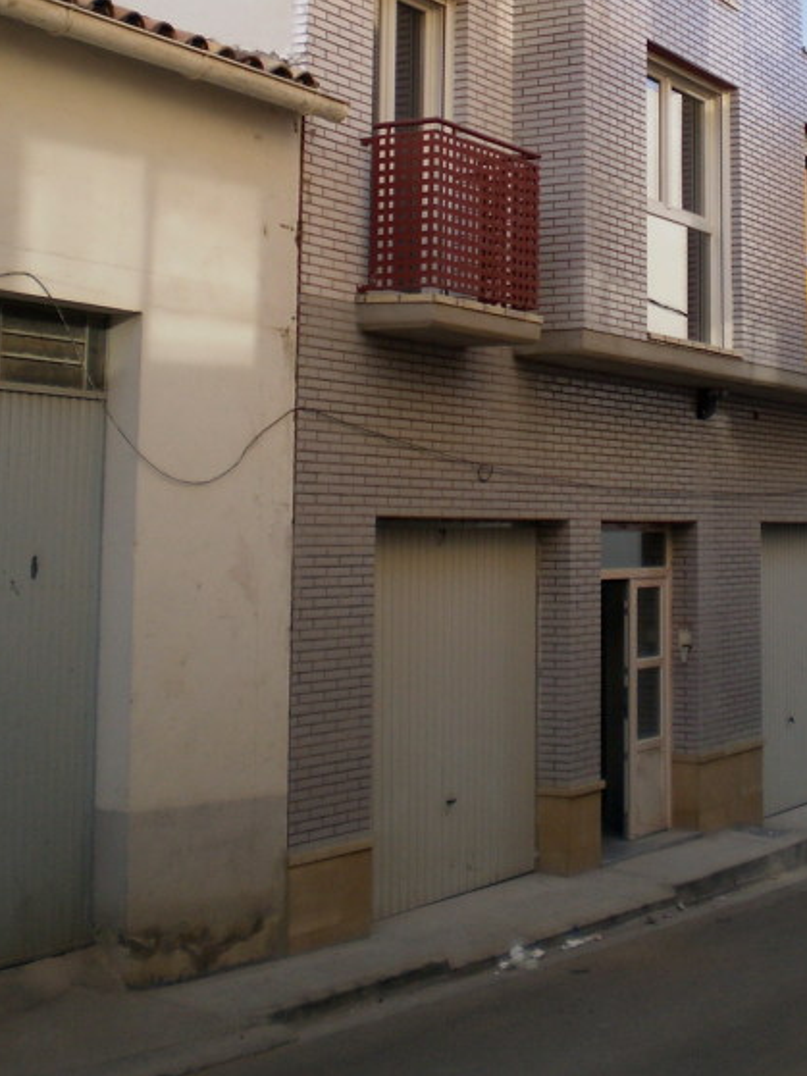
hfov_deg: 25.0
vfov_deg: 32.4
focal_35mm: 58
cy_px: 235
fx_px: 1804
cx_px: 583
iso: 64
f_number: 3.1
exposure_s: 1/400
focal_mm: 6.3
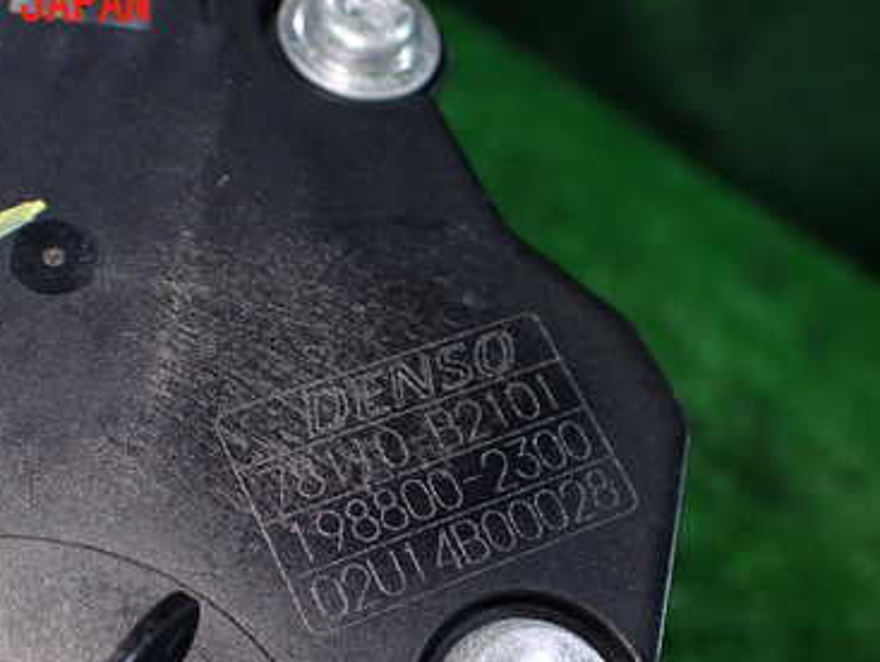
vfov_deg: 29.2
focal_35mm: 49
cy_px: 516
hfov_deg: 38.9
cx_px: 434
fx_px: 1247
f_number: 2.3
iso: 400
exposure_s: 1/125
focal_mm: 5.4
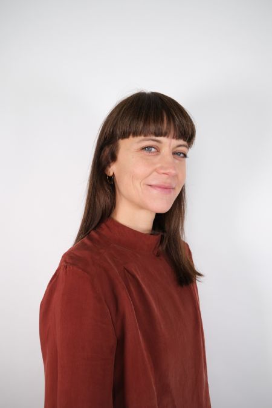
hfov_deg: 47.9
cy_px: 204
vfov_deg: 67.4
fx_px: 306
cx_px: 136
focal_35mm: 27
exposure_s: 1/180
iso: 200
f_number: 2.8
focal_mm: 18
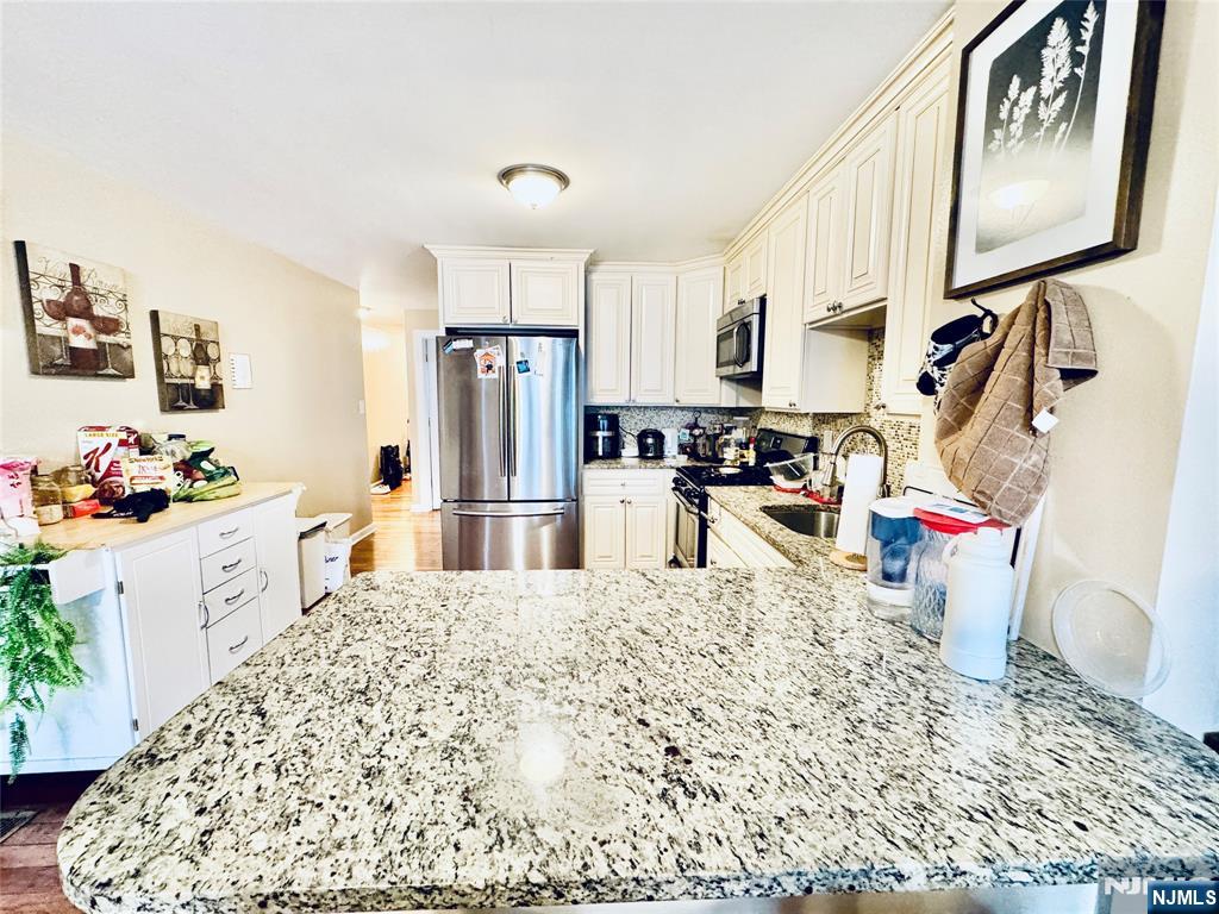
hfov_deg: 102.1
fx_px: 493
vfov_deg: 85.7
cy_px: 457
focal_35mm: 14
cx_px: 610
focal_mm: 2.22
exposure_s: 1/60
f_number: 2.2
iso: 640
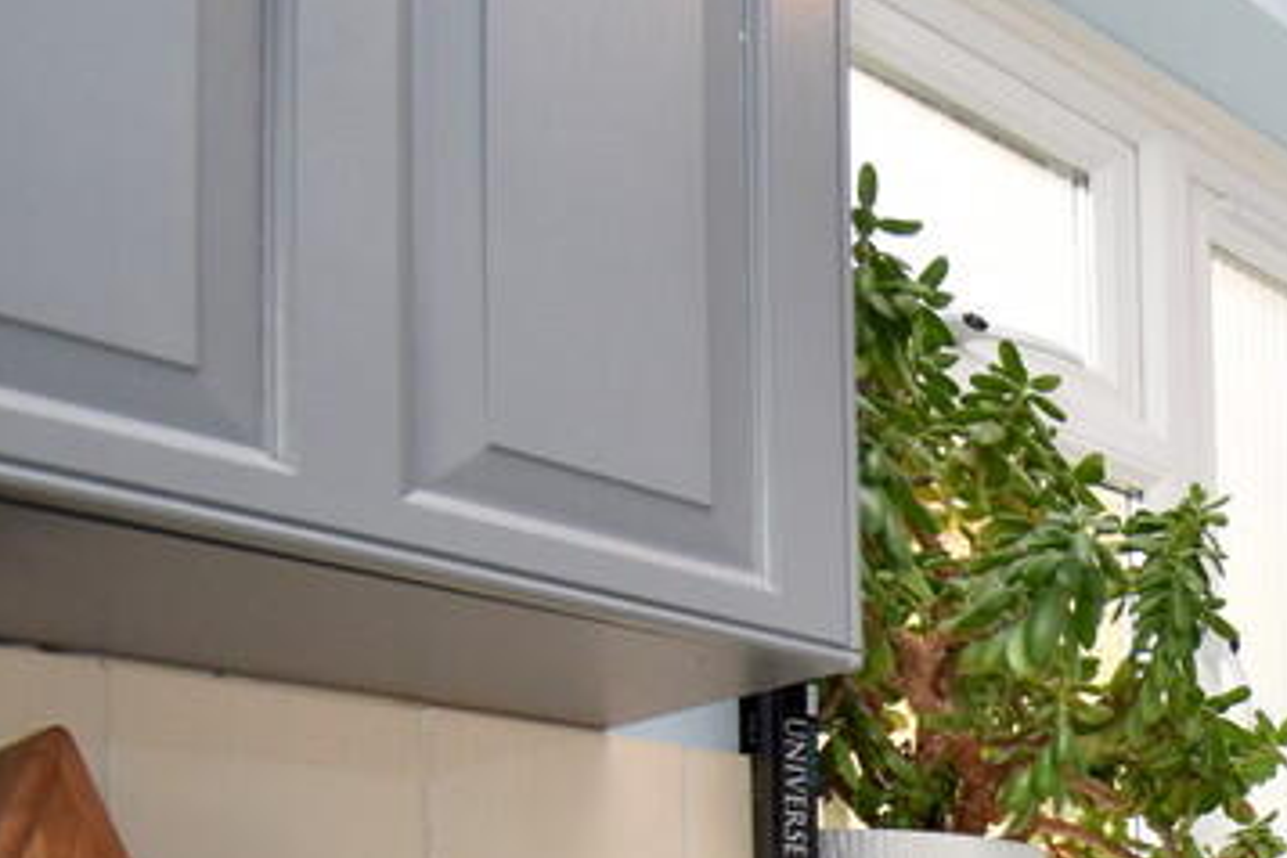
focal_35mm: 43
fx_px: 1537
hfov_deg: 33.5
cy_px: 1130
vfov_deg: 26.3
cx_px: 1662
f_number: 5
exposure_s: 1/200
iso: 640
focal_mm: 10
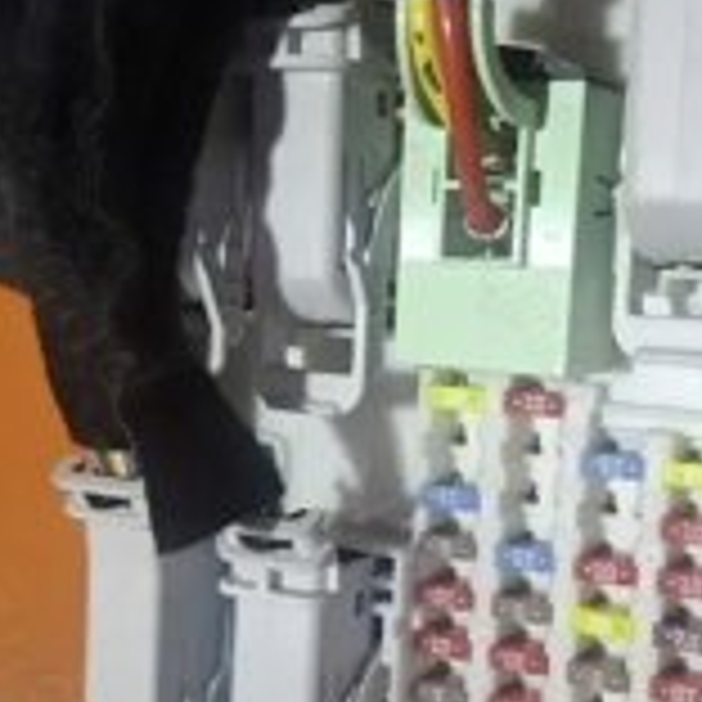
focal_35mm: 52
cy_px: 423
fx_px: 1193
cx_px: 495
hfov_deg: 32.4
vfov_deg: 32.7
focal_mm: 5.54
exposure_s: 1/100
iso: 200
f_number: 1.8
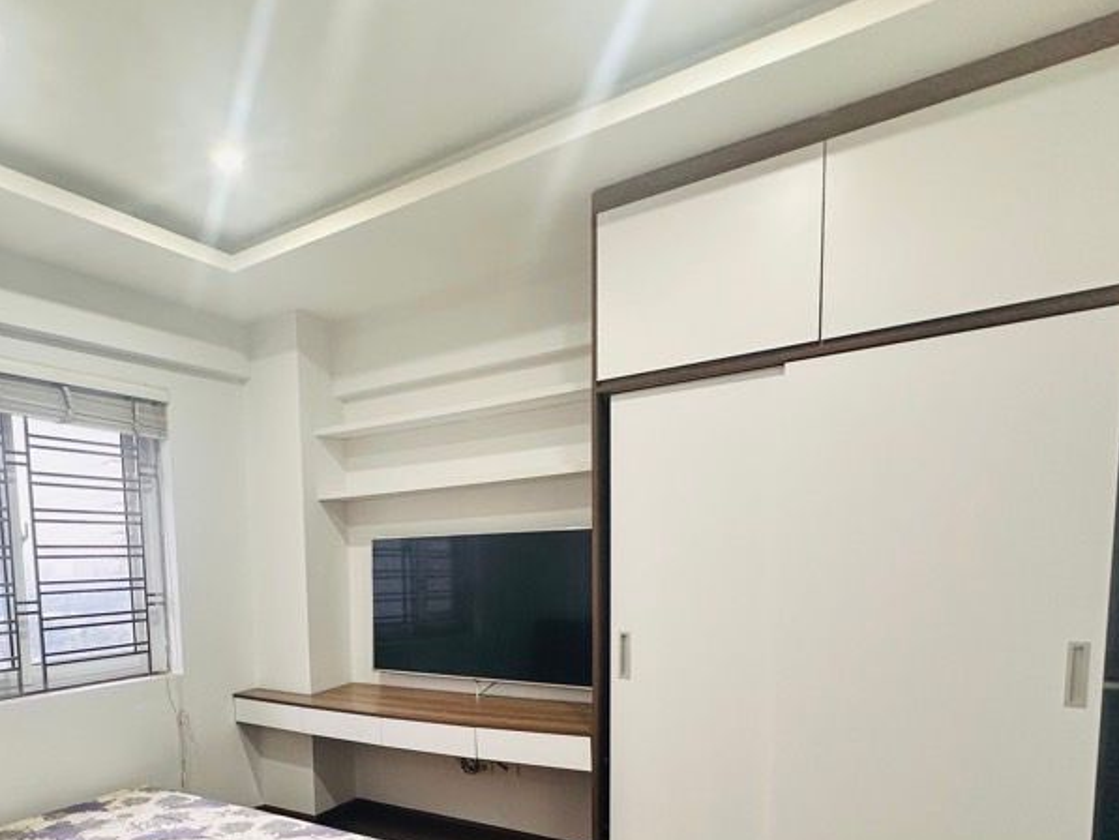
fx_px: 776
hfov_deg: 68.4
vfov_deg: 53.6
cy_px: 652
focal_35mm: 24
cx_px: 326
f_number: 2.2
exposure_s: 1/100
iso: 160
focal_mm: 2.22
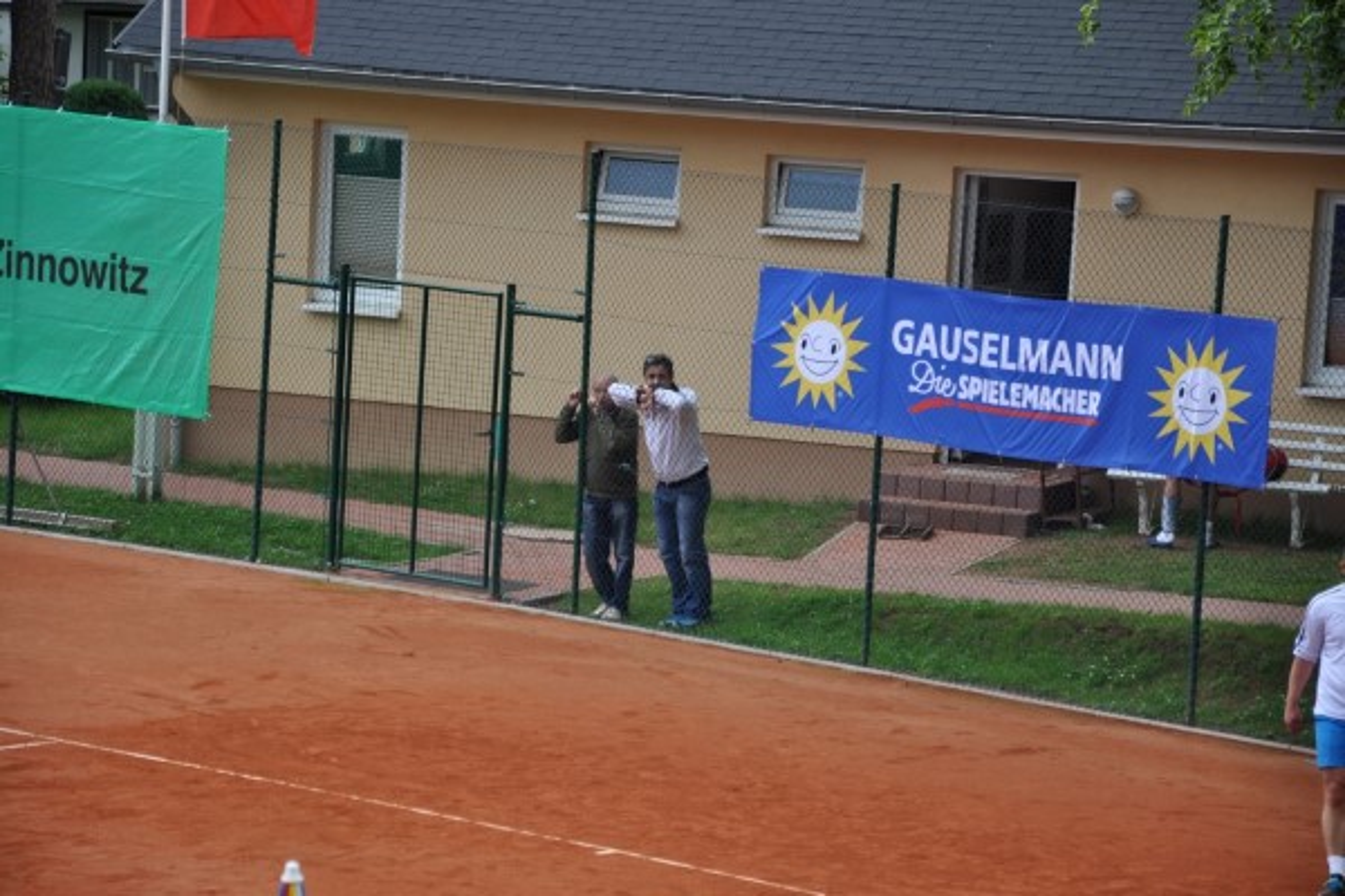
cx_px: 672
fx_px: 5884
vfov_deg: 8.7
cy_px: 448
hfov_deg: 13.0
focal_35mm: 158
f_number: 6.3
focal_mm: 105
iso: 200
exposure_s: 1/160
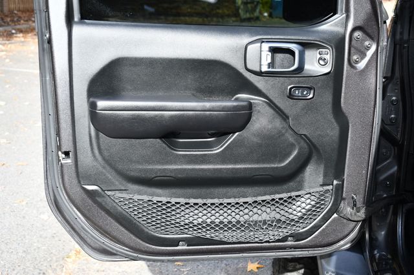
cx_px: 207
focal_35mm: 45
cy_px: 138
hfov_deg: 43.6
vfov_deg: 29.8
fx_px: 517
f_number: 5.6
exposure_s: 1/250
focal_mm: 30
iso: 320
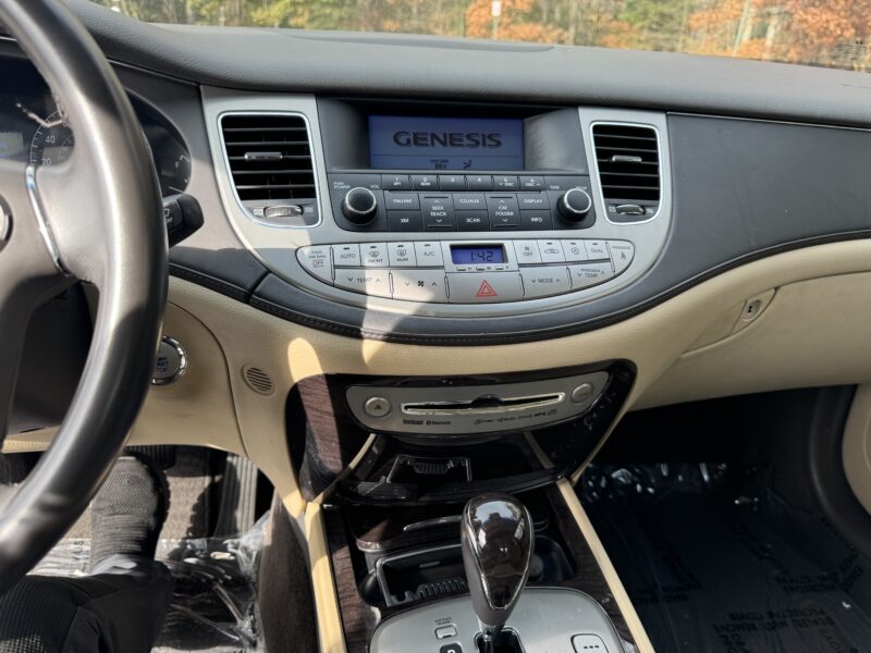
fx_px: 604
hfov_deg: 71.6
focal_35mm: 24
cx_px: 436
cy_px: 326
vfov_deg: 56.8
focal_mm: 6.76
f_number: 1.78
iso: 80
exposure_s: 1/457
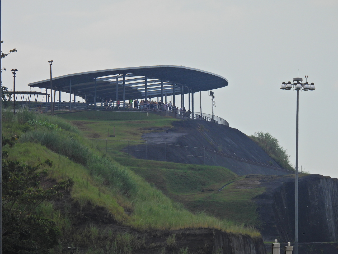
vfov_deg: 3.0
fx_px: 4882
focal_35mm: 500
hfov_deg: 4.0
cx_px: 169
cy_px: 127
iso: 100
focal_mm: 89.2
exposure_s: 1/1000
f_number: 5
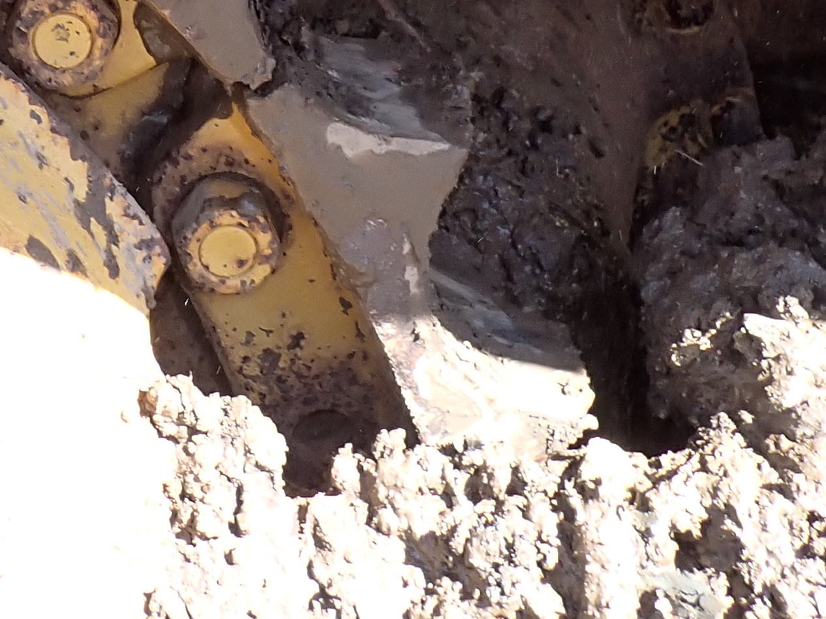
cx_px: 99
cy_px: -228
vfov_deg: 17.3
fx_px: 1885
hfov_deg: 24.1
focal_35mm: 79
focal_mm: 4.5
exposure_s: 1/160
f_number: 2.8
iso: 100
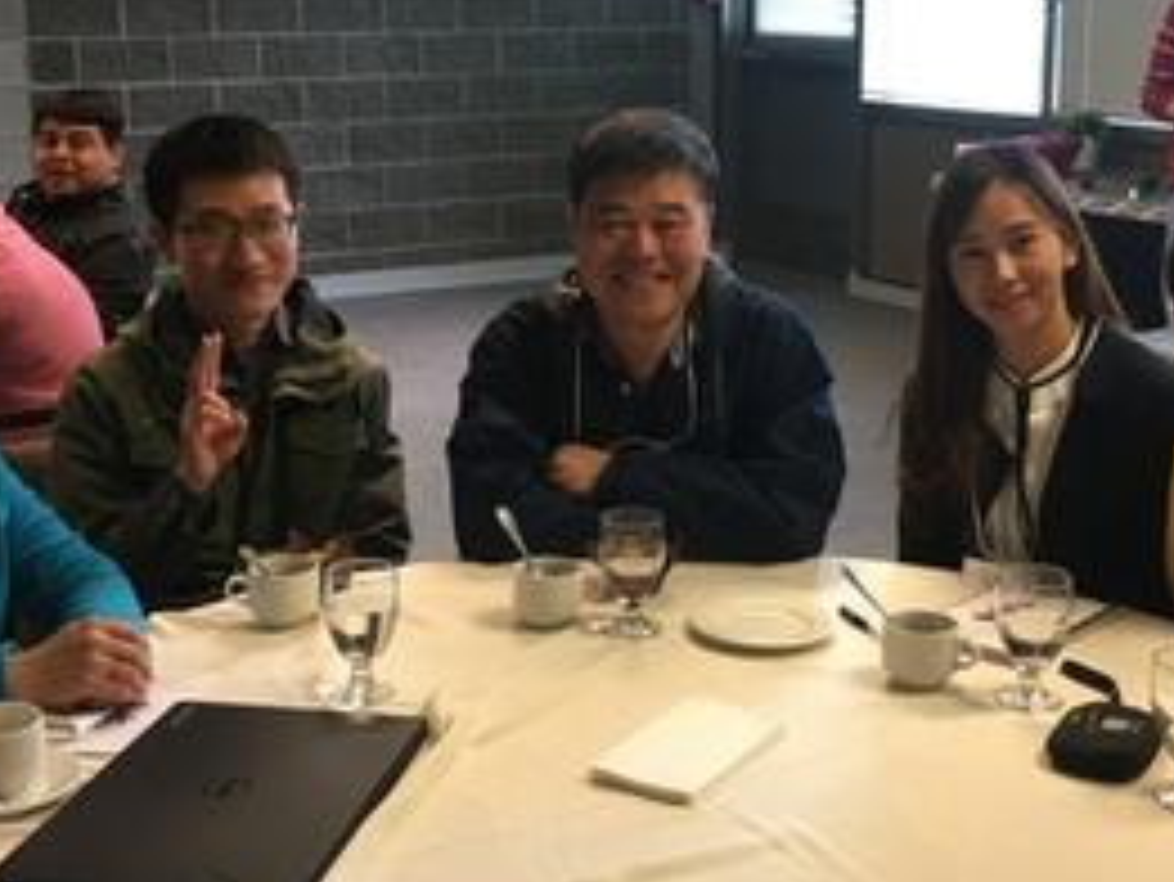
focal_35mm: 40
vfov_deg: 35.7
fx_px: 1357
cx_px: 616
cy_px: 306
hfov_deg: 46.8
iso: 32
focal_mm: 4.15
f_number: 2.2
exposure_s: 1/17
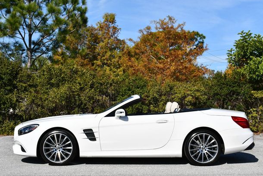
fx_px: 475
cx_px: 131
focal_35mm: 65
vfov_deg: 21.0
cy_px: 88
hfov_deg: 30.9
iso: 100
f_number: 9
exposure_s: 1/400
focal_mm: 31
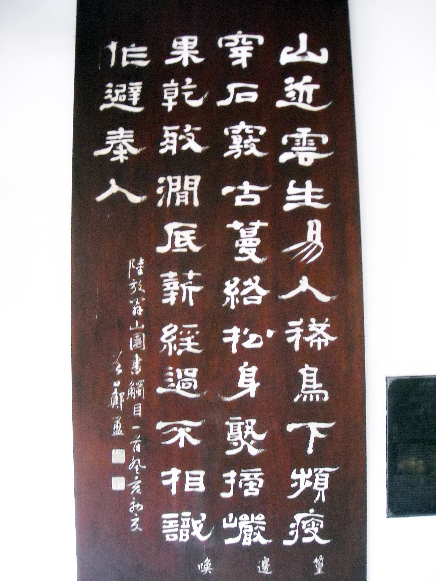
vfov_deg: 52.6
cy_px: 290
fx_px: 588
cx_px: 218
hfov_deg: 40.7
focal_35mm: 35
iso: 800
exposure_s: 1/44
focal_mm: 5.7
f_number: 2.8
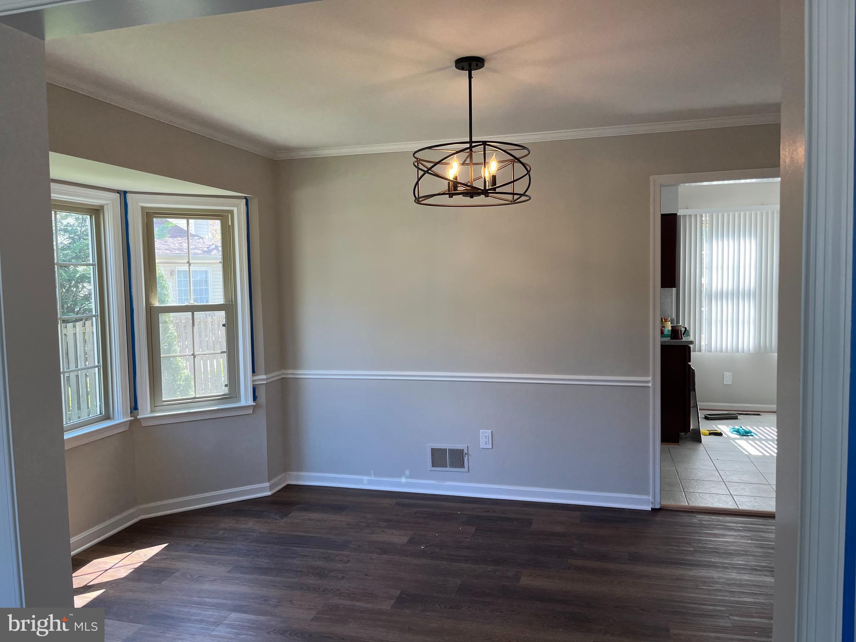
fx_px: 643
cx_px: 428
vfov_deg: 53.1
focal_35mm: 26
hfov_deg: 67.3
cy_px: 321
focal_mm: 5.1
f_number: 1.6
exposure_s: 1/125
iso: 64
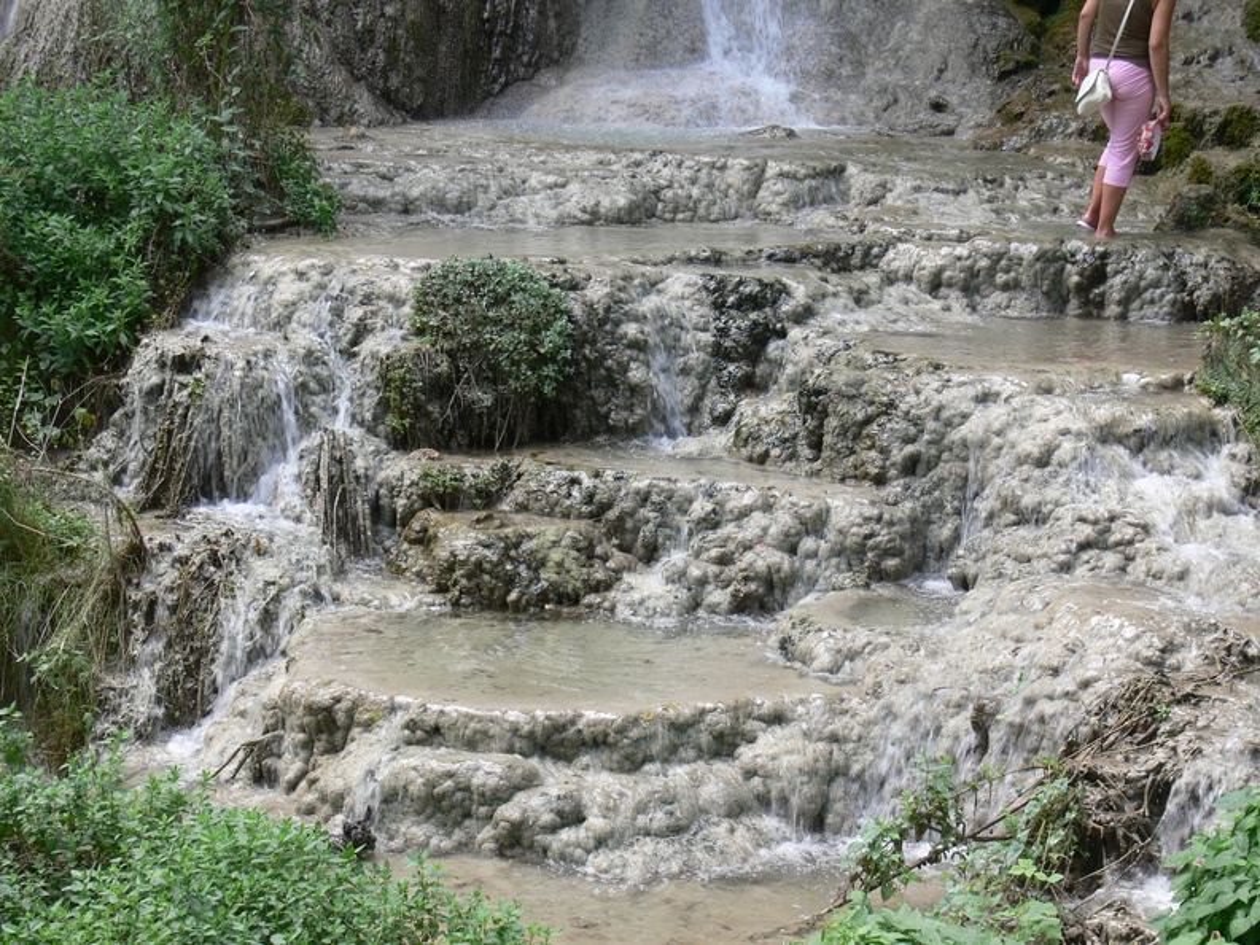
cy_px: 472
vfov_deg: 24.8
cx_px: 630
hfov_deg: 32.7
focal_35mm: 59
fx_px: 2148
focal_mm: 12.5
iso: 80
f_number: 3.6
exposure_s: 1/50
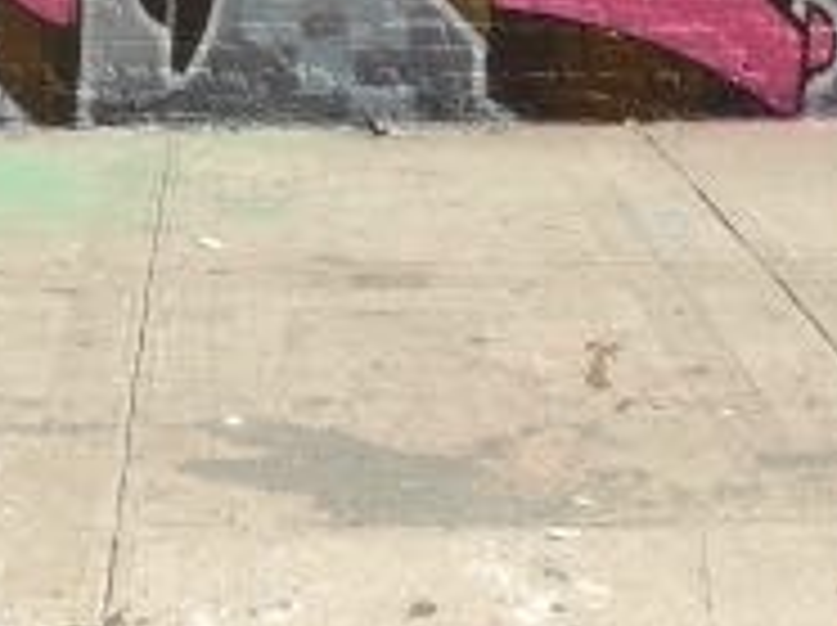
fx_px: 1884
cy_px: -173
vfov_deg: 17.7
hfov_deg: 24.8
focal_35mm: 78
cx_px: 230
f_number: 2.8
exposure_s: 1/800
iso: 80
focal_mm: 6
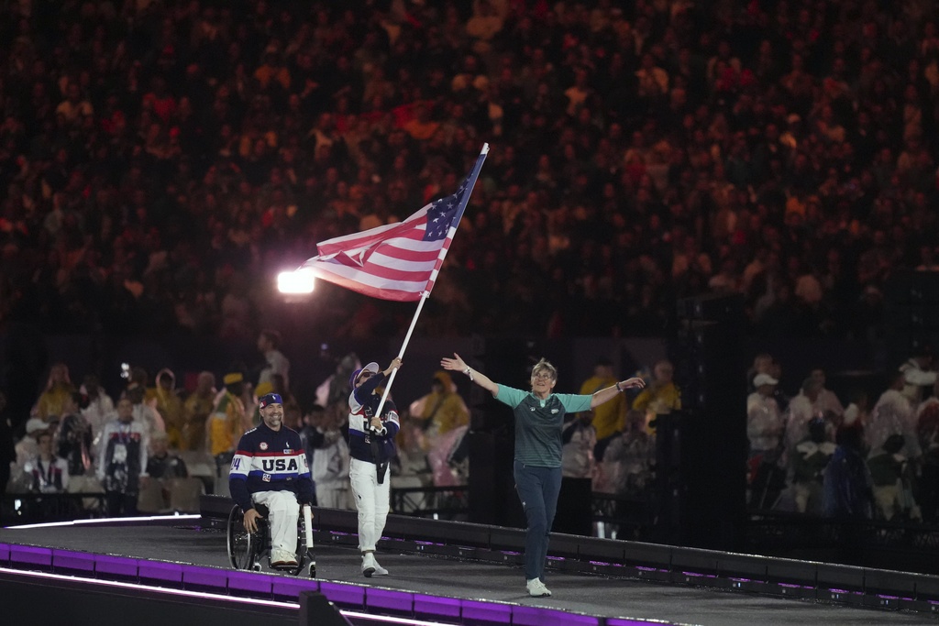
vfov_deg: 2.3
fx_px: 15651
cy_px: 313
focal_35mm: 600
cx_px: 470
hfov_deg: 3.4
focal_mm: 400
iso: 8000
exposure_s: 1/1000
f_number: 2.8
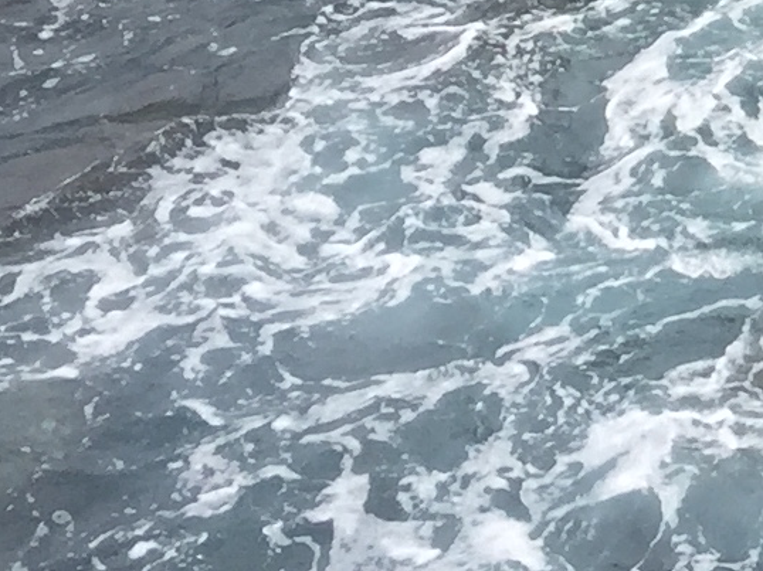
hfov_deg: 10.1
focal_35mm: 176
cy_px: -823
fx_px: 3878
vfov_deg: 7.8
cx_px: 1716
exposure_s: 1/1163
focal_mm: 4.15
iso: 32
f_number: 2.2
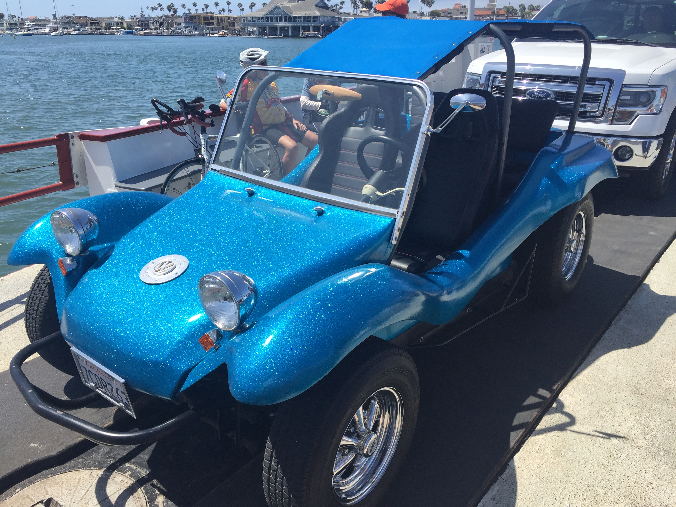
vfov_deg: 48.2
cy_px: 254
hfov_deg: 61.7
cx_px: 338
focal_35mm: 29
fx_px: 566
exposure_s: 1/1980
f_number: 2.2
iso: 32
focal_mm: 4.15
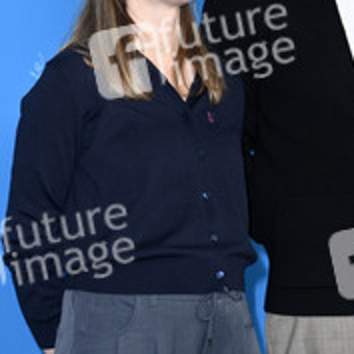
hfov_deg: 9.3
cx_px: 250
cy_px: 152
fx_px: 2175
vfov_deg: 9.3
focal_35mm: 188
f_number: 5.6
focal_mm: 98
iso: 1600
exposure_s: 1/250
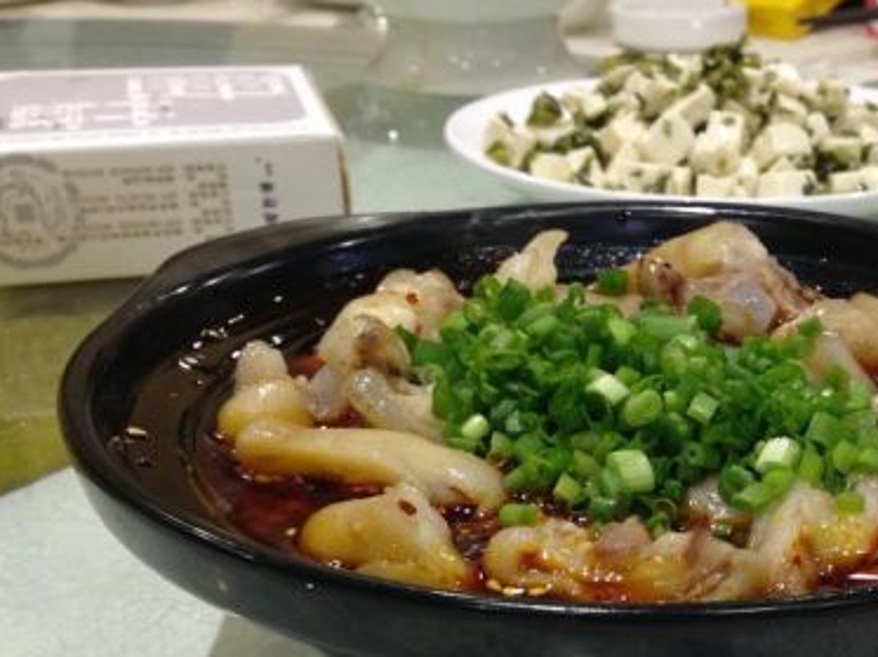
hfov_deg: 30.5
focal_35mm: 62
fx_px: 1571
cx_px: 701
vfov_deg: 23.2
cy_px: 540
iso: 160
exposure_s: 1/20
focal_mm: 4.13
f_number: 2.4
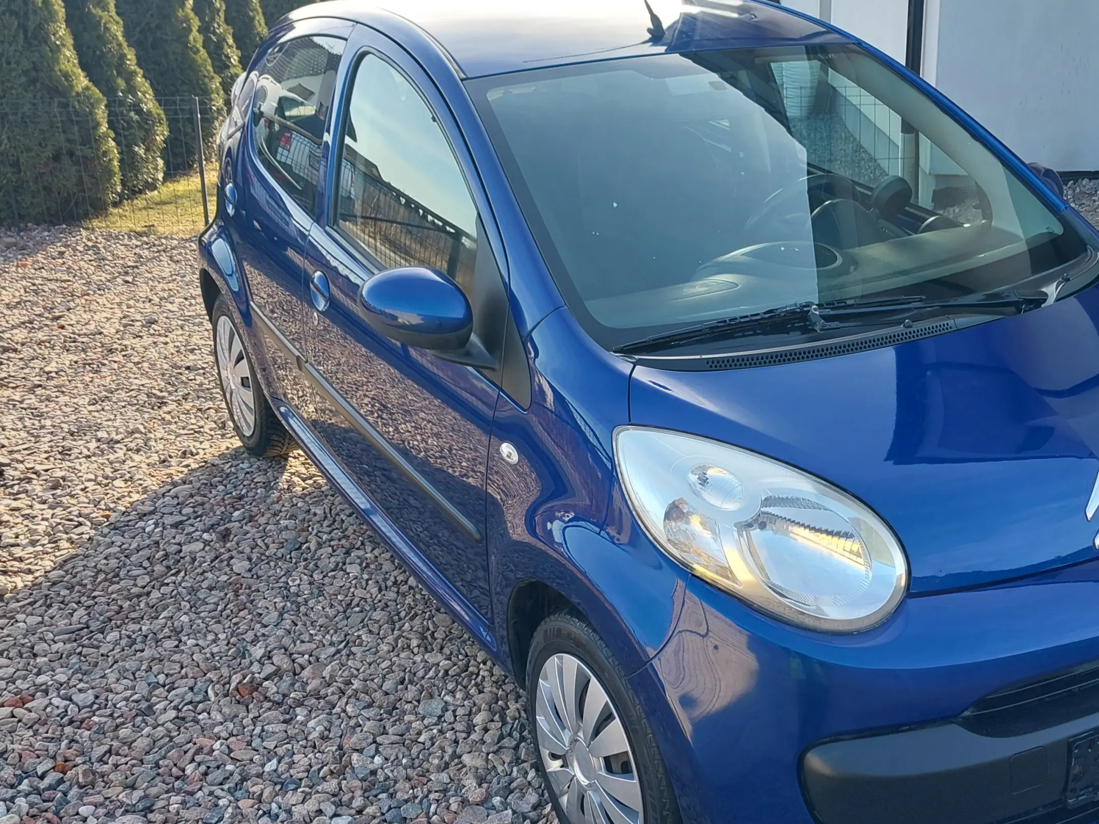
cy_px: 426
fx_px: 1429
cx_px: 714
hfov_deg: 41.6
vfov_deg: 32.2
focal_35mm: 45
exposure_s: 1/100
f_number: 1.8
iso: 25
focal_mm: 4.6
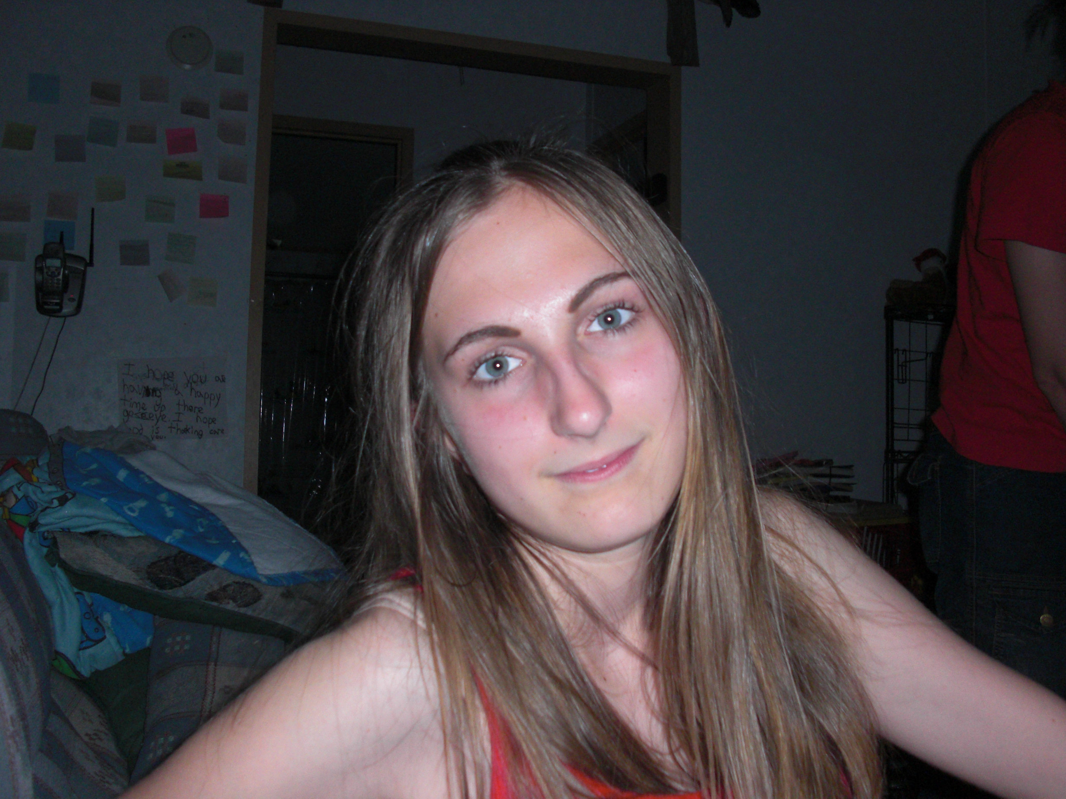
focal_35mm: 36
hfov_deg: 51.4
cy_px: 400
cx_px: 533
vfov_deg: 39.7
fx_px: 1109
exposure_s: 1/60
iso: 200
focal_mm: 6.3
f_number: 2.8
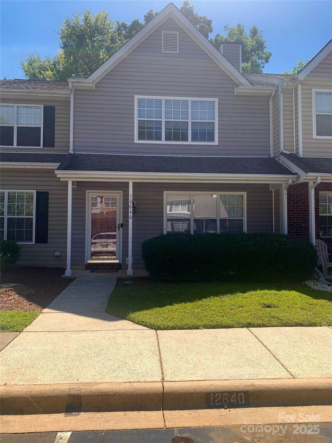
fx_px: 332
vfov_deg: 67.3
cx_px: 166
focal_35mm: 26
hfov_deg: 53.1
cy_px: 222
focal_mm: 4.25
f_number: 1.8
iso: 25
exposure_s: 1/1661
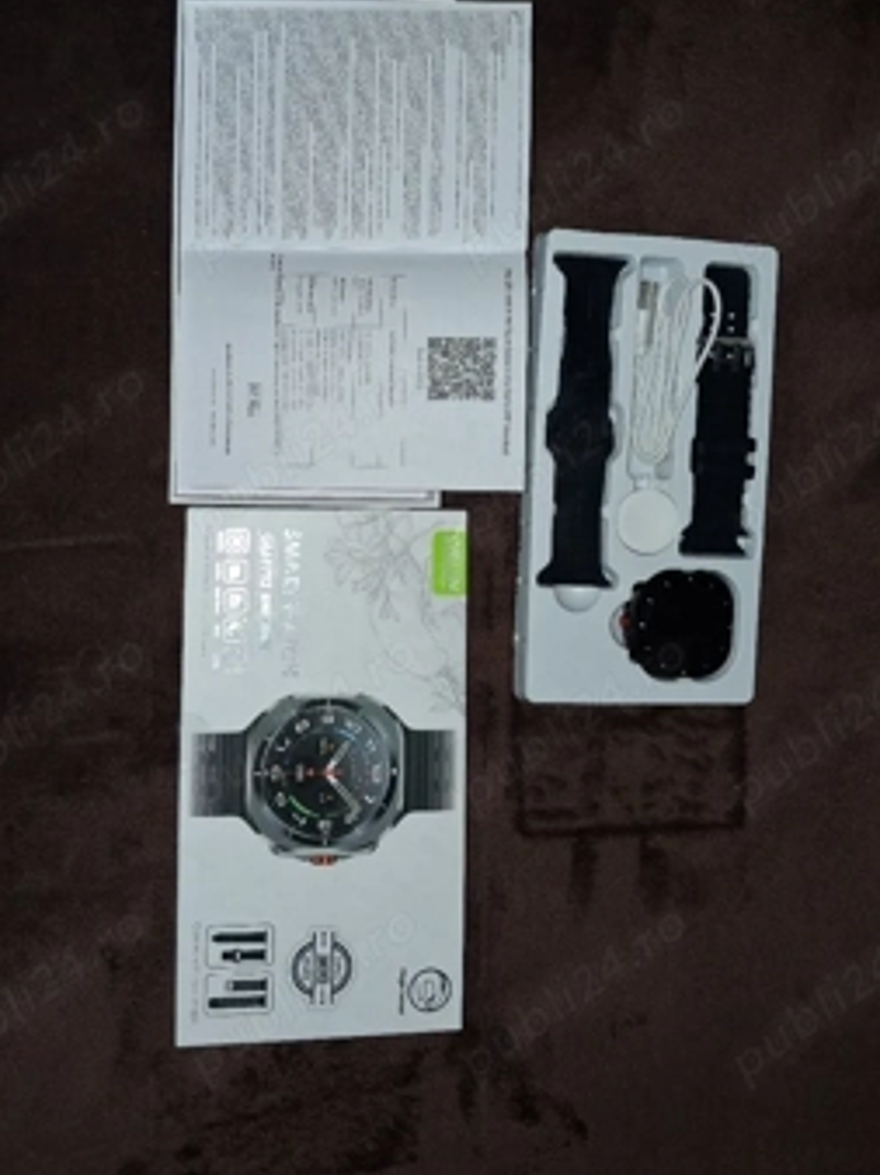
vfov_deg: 56.6
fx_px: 1086
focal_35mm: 32
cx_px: 372
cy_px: 494
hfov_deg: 44.0
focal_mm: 4
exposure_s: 1/120
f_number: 1.8
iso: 200
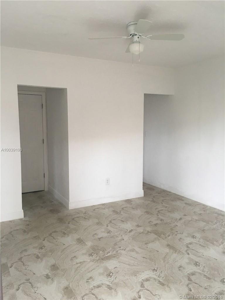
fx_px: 251
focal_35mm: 29
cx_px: 112
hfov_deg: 48.2
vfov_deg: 61.7
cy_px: 150
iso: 32
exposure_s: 1/30
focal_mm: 4.15
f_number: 2.2
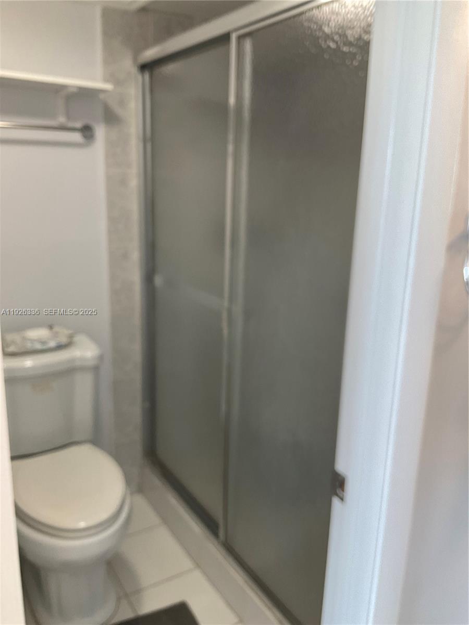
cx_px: 234
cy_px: 312
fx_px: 524
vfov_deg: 61.7
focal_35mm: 29
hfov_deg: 48.2
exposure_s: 1/60
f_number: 1.8
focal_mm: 3
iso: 50
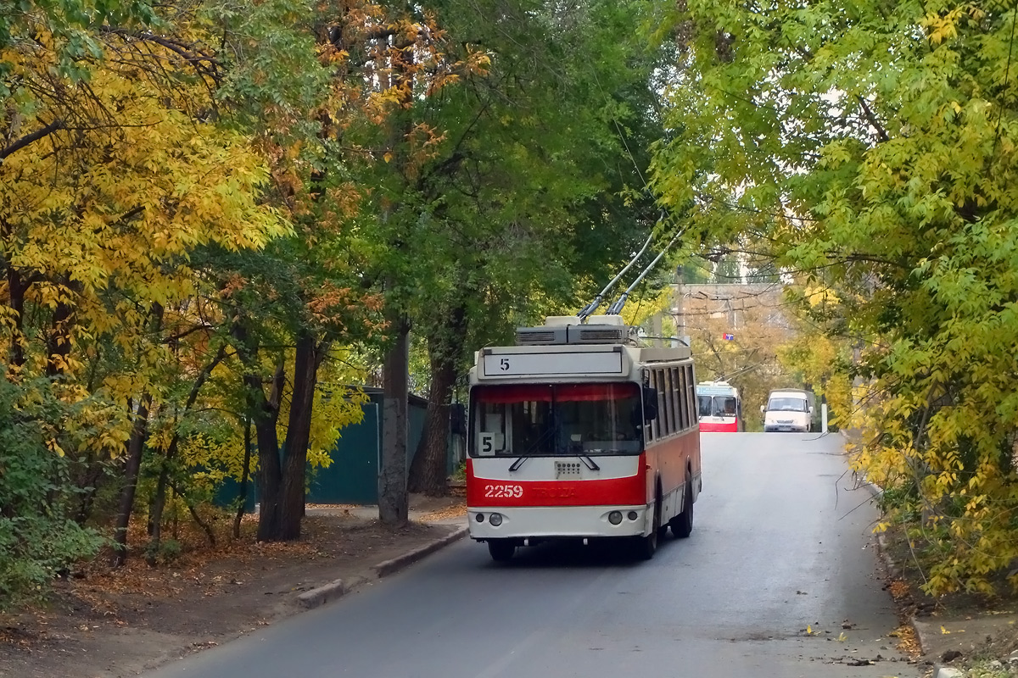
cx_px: 509
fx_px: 2828
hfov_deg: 20.4
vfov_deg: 13.7
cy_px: 339
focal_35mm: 100
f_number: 4.9
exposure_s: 1/500
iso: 1250
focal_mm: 37.1
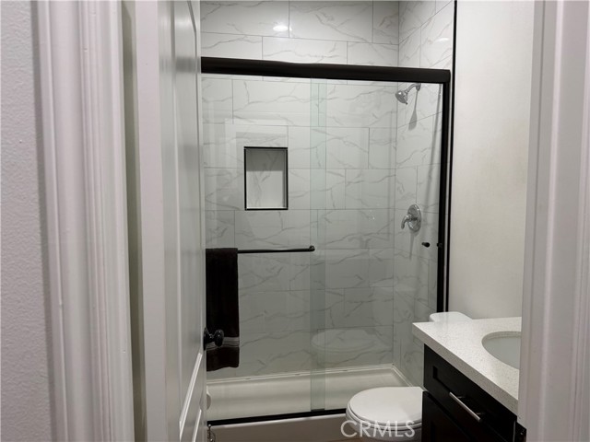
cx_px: 295
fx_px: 409
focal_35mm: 24
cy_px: 221
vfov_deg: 56.8
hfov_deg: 71.6
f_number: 1.78
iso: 125
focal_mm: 6.76
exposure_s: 1/60
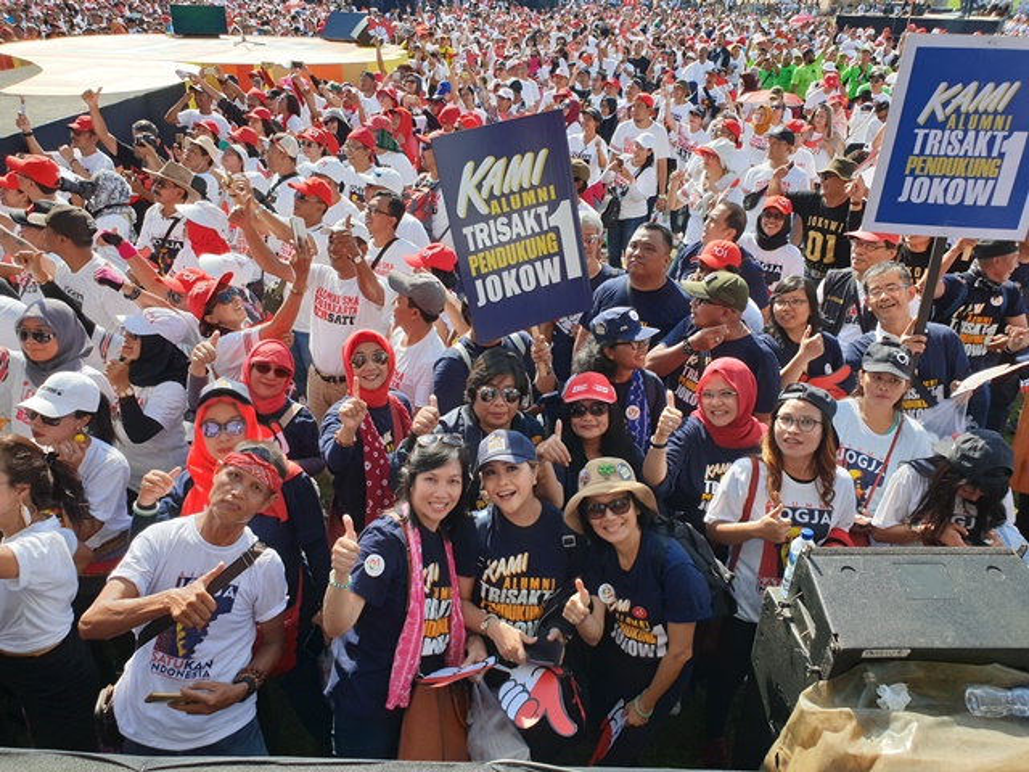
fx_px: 773
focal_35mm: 26
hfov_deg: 67.3
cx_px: 514
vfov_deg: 53.1
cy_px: 386
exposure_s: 1/435
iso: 50
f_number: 2.4
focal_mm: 4.3
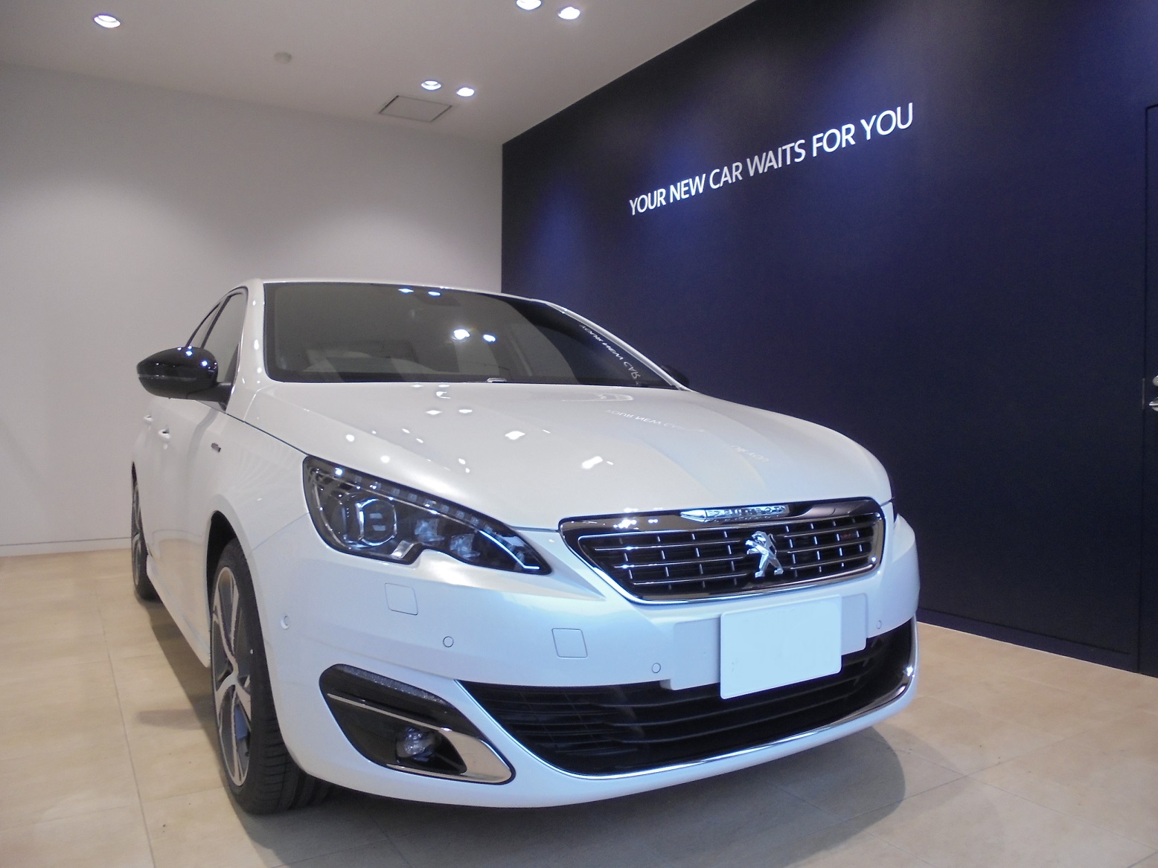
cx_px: 579
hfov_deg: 67.3
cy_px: 434
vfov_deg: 53.1
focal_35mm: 26
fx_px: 870
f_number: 3.5
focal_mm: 4.6
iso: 160
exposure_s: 1/30
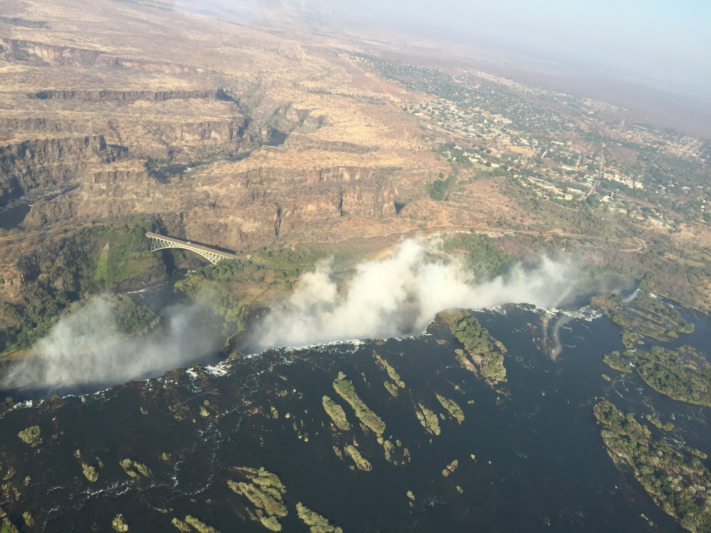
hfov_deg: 61.7
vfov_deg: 48.2
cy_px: 266
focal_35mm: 29
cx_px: 356
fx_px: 596
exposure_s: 1/920
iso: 32
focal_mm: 4.15
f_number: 2.2
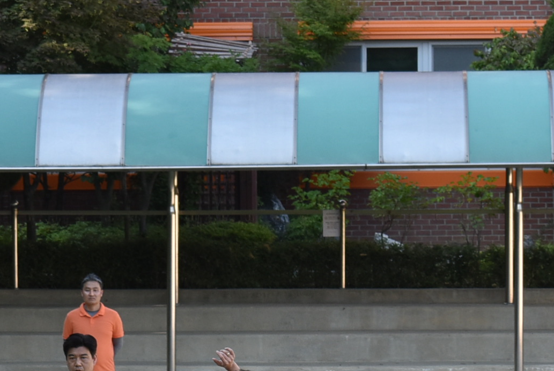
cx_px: 285
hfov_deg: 6.8
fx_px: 4683
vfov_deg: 4.5
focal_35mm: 304
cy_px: 400
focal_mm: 70
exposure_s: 1/250
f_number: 8
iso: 400
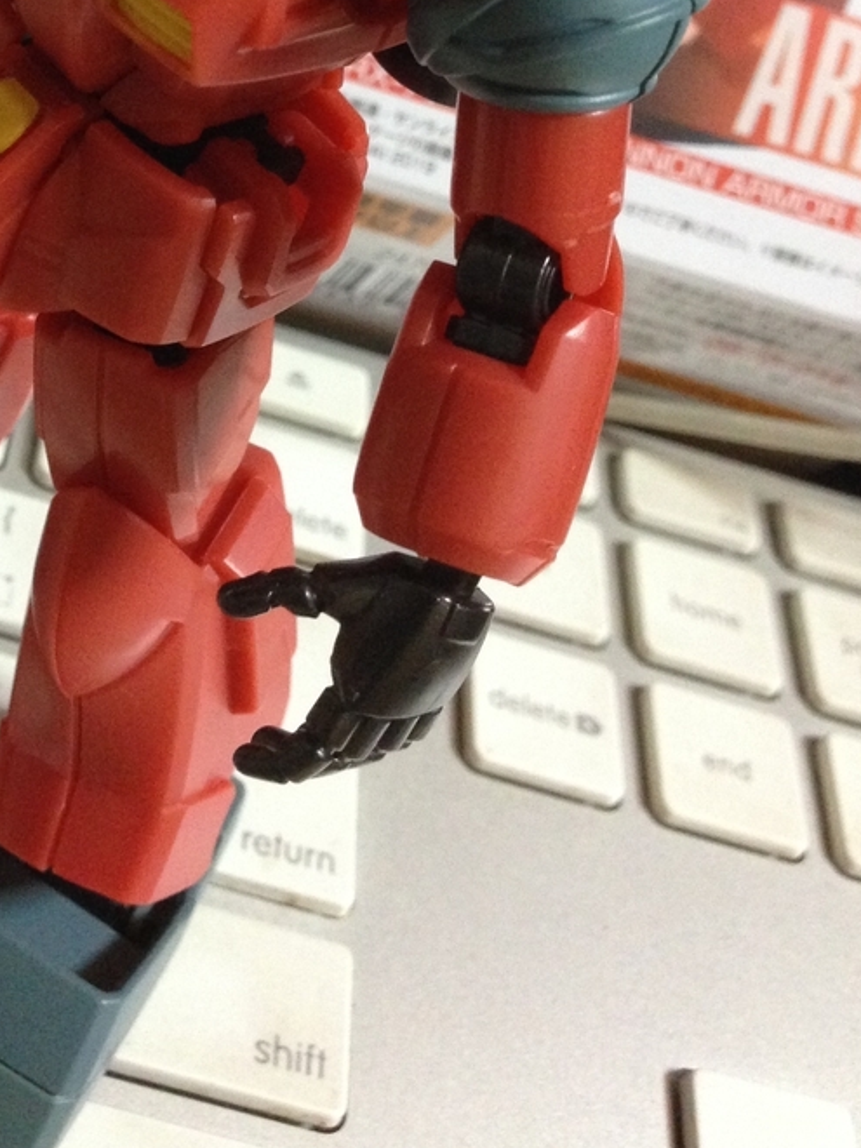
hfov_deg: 23.8
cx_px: 90
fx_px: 1990
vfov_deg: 30.9
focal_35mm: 60
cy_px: 134
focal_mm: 4.12
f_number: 2.4
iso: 400
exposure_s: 1/17
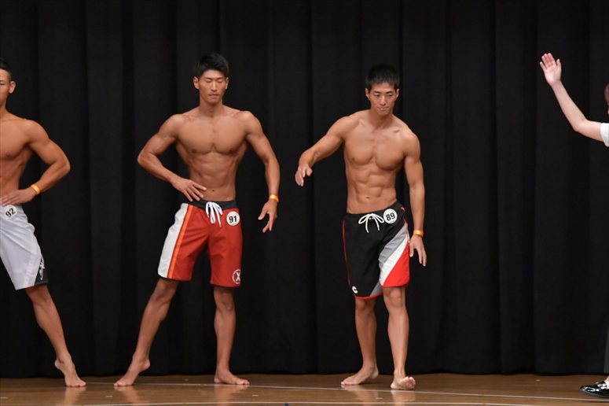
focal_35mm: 225
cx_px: 304
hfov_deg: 9.2
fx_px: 3804
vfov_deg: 6.1
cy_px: 203
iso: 6400
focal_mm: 150
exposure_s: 1/400
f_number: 5.6
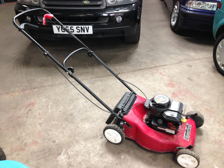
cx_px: 112
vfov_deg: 42.9
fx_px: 214
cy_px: 84
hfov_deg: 55.4
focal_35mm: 33
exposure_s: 1/20
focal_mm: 4.12
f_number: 2.4
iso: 160
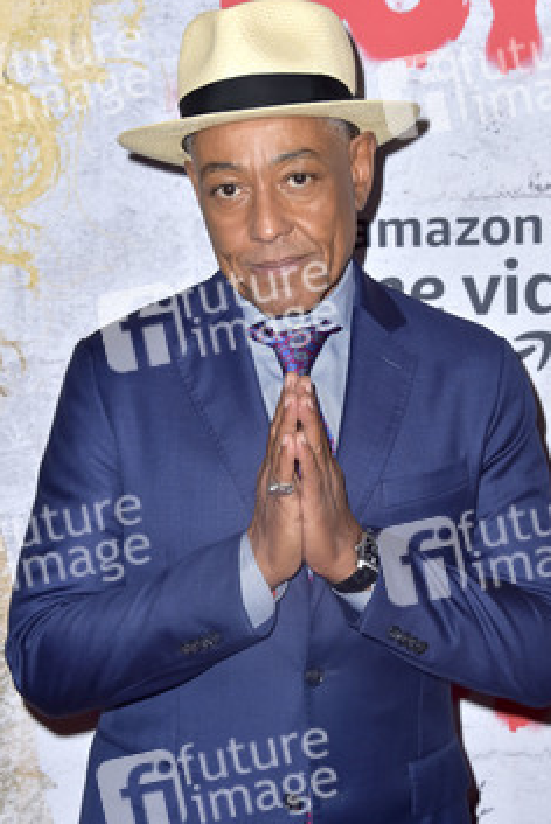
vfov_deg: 18.4
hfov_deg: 12.4
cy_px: 434
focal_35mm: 111
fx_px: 2543
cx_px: 286
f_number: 7.1
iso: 320
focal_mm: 98
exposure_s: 1/250
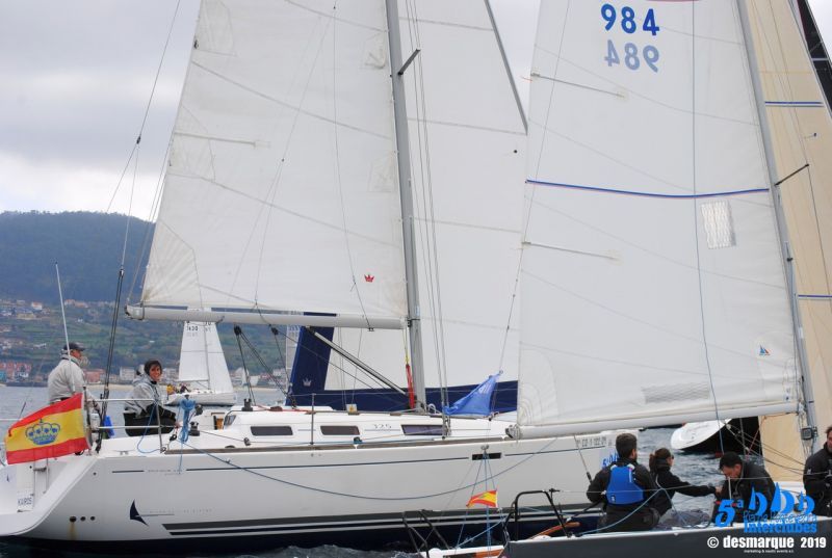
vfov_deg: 16.6
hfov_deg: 24.6
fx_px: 1911
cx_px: 416
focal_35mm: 82
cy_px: 279
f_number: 8
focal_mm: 55
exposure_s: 1/250
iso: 100
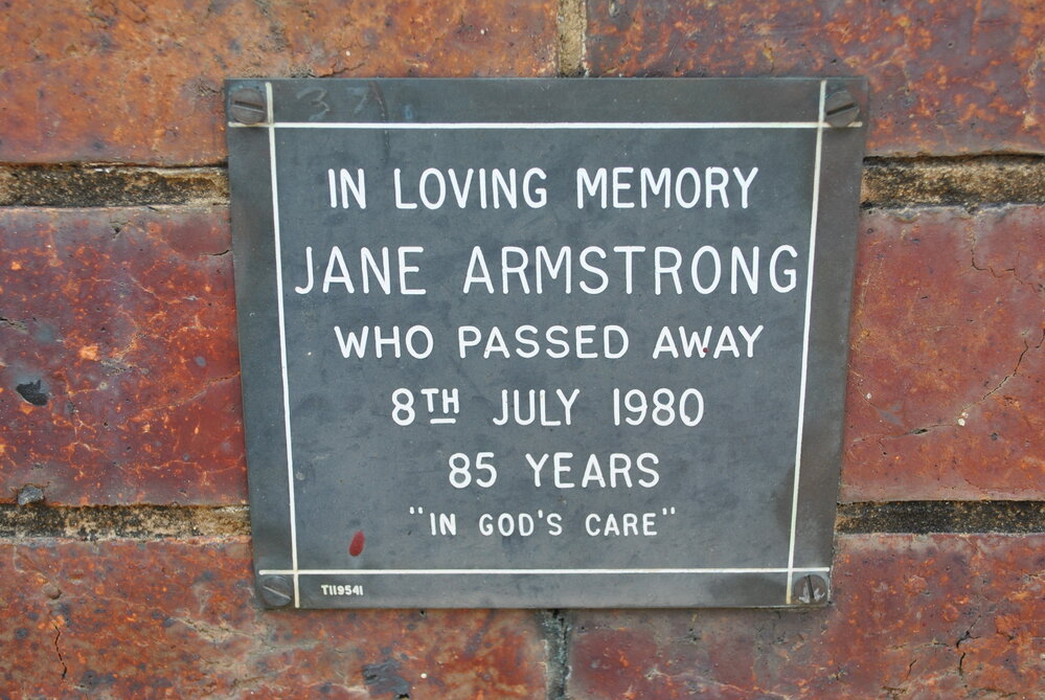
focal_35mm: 48
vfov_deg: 28.2
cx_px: 522
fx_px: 1395
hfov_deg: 41.1
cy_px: 350
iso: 180
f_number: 5.6
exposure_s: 1/125
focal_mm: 32
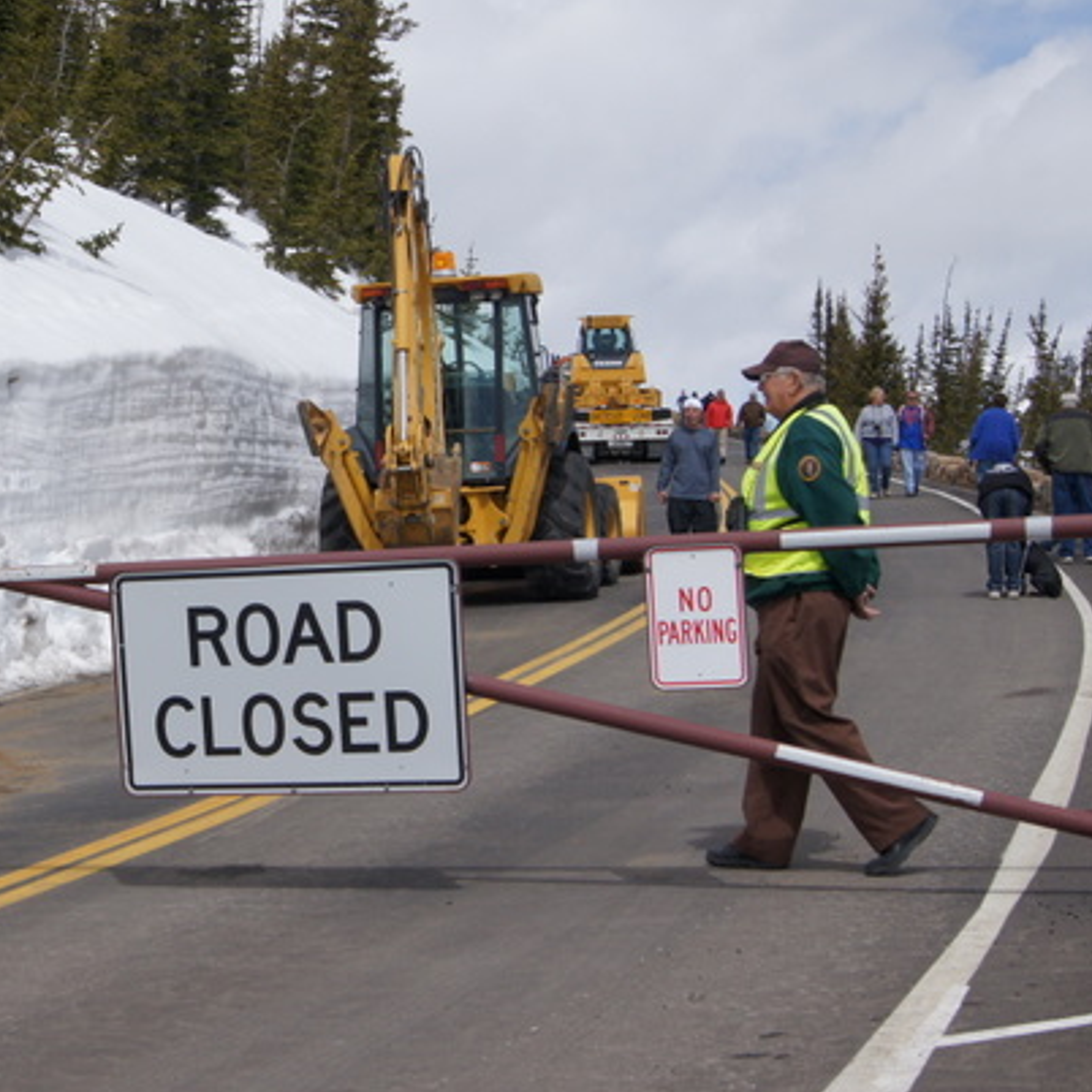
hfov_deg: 22.3
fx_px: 2712
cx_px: 152
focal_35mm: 76
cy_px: 477
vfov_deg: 22.7
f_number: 13
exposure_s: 1/640
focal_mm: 30
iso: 200
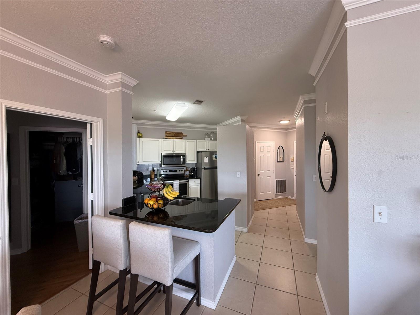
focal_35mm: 14
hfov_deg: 102.1
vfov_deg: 85.7
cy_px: 158
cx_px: 210
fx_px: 170
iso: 320
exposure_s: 1/120
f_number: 2.2
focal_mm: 2.22
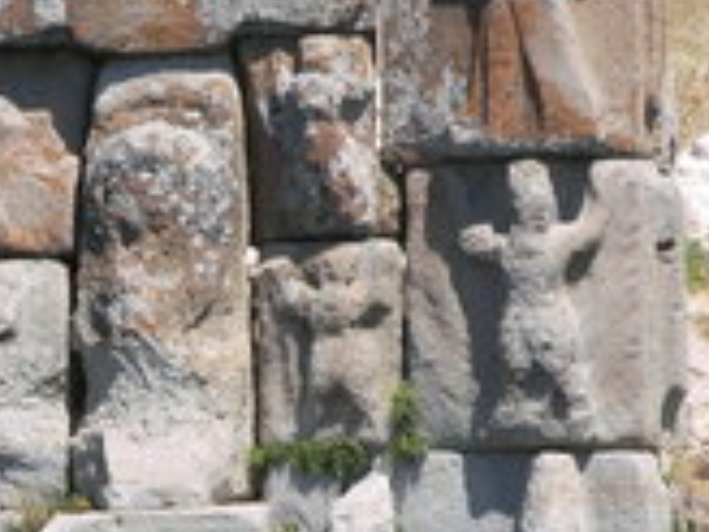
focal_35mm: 246
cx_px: 32
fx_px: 5039
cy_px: 316
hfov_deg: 8.0
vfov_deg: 6.0
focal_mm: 23.8
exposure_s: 1/400
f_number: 4
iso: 50
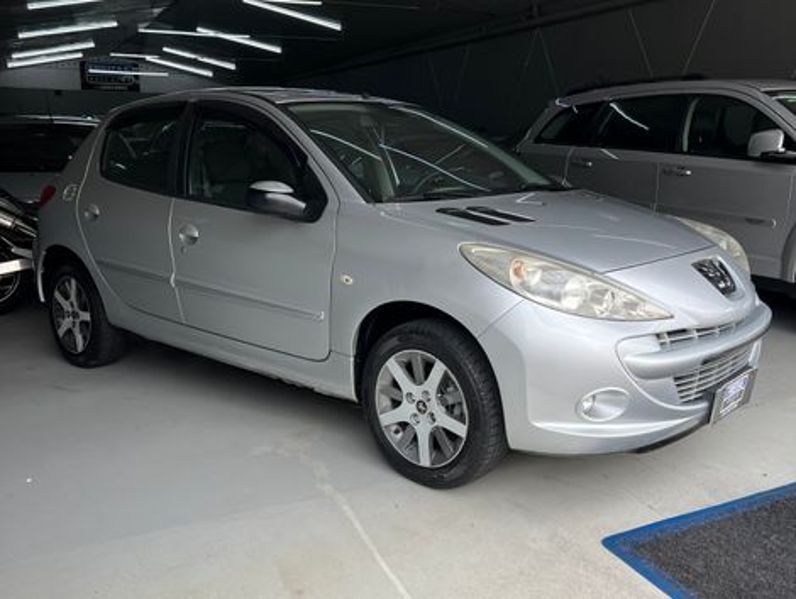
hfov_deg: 67.2
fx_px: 599
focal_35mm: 26
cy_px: 300
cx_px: 398
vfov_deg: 53.2
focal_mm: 5.7
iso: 50
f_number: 1.5
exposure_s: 1/827
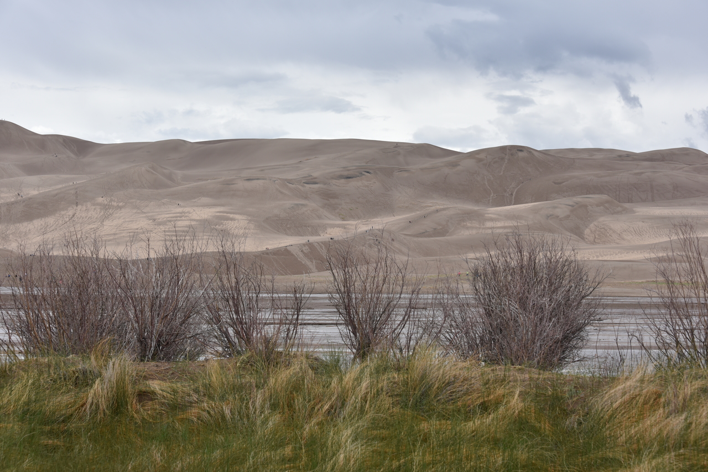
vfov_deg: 20.0
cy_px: 236
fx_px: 1338
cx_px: 354
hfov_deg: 29.6
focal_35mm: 68
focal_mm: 68
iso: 100
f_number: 9
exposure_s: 1/320
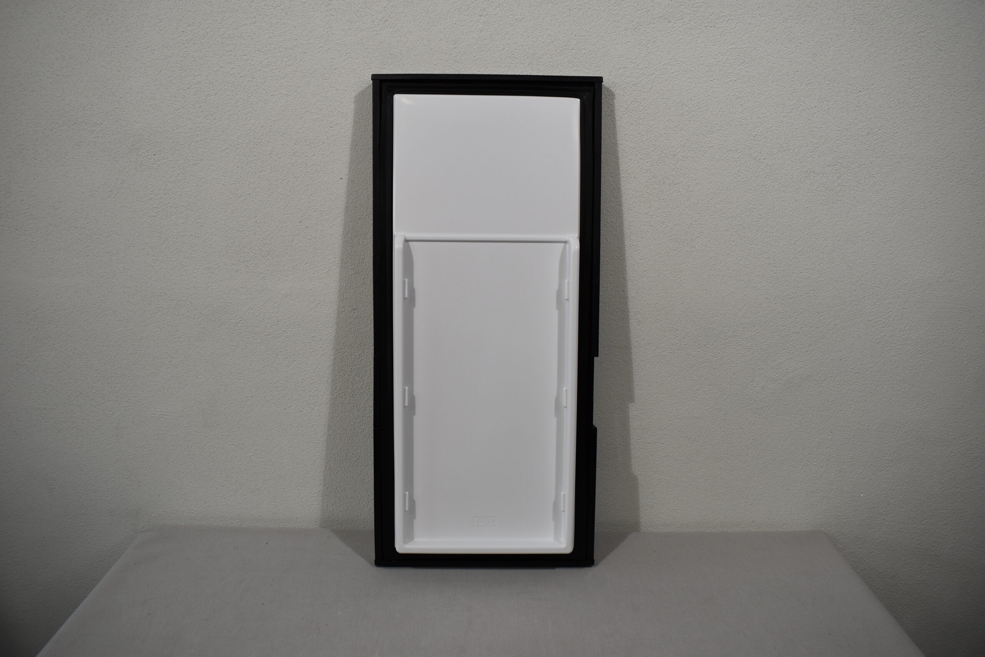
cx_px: 492
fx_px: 739
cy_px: 328
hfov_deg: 67.4
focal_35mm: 27
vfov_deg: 47.9
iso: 200
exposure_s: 1/125
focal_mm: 18
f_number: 5.6
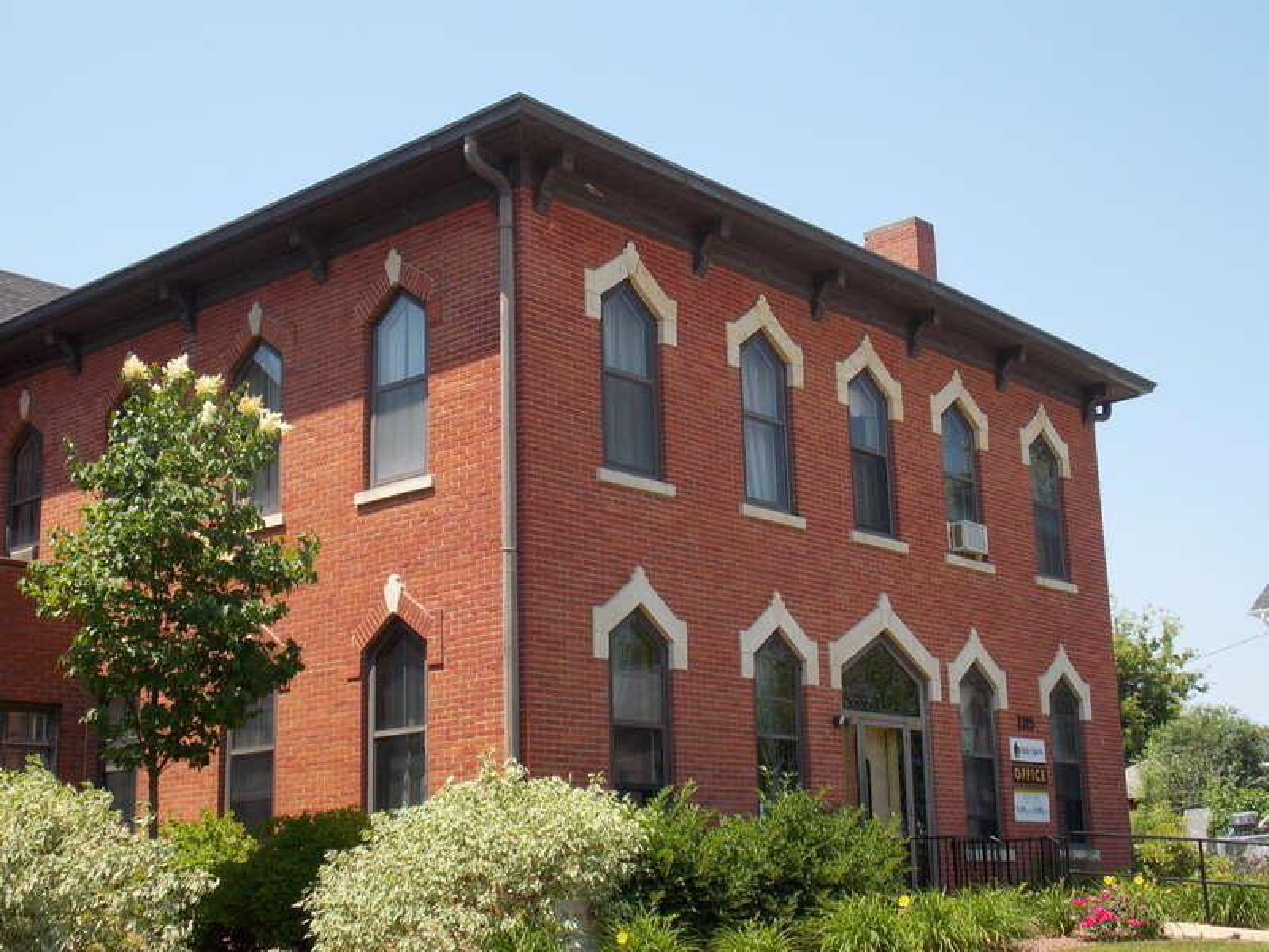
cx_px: 634
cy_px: 476
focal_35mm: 46
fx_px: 1686
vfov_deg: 31.5
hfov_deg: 41.2
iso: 80
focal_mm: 8.1
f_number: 3.7
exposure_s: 1/400
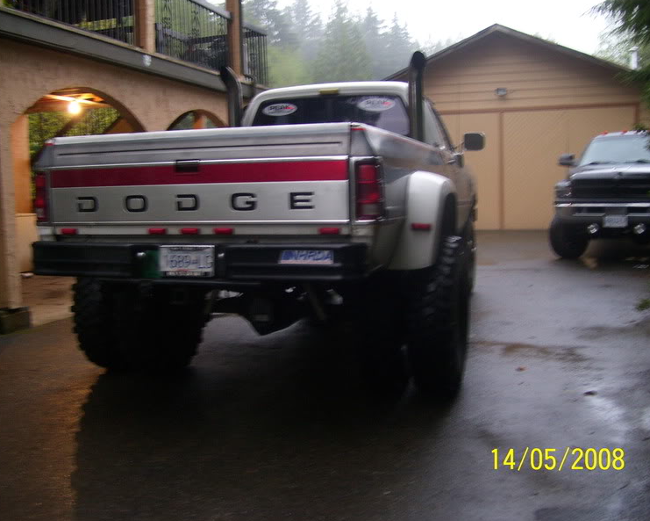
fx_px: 750
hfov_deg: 46.8
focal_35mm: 39
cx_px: 310
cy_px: 260
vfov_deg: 38.2
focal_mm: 6
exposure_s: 1/8
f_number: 2.7
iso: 160
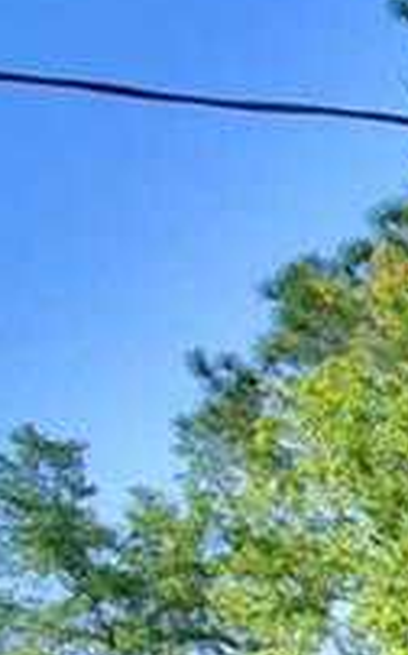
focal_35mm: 121
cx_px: 1800
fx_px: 2156
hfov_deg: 7.0
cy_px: 1057
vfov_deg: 15.5
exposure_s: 1/1000
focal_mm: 10
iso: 100
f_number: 4.5
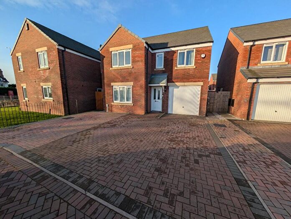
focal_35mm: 12
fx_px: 101
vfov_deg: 94.7
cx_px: 146
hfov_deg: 110.4
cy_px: 110
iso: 50
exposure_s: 1/1887
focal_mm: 2.02
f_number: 1.7
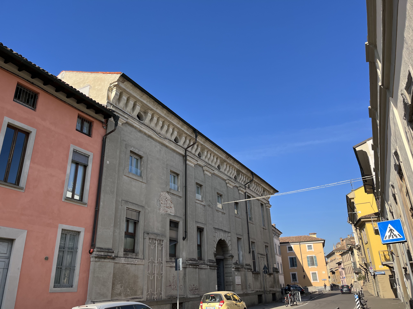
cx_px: 206
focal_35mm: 26
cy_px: 154
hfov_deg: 67.3
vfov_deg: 53.1
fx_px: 310
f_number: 1.6
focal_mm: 5.1
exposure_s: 1/2410
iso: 50
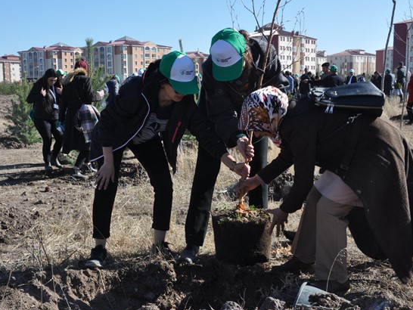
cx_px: 191
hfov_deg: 39.6
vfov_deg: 30.3
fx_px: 573
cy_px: 156
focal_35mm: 48
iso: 200
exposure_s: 1/125
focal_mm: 28
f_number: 11
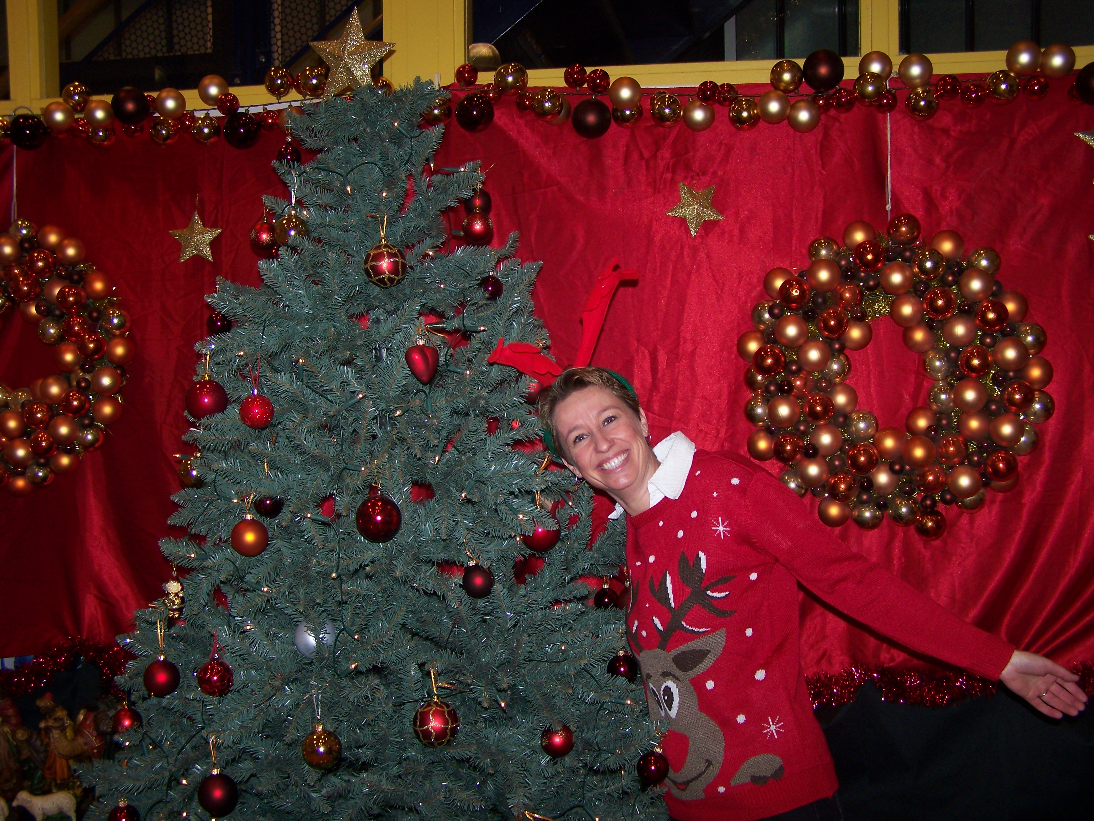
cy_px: 410
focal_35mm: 38
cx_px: 547
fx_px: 1201
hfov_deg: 49.0
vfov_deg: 37.7
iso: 80
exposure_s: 1/60
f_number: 2.8
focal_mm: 6.3
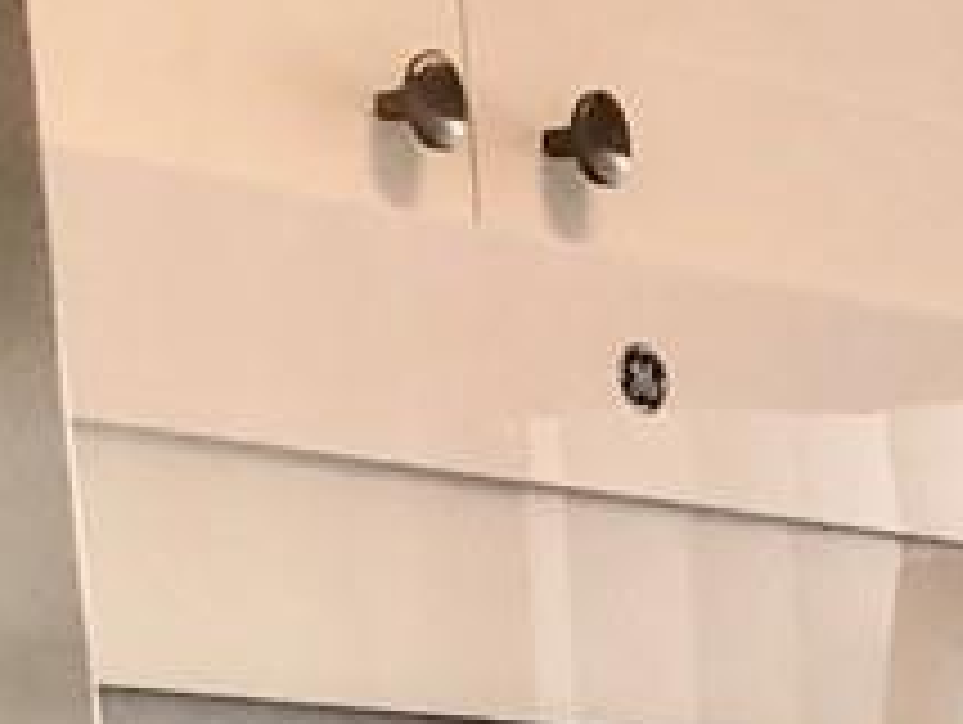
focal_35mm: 209
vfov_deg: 6.6
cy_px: 1956
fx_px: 5821
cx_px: 2984
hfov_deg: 8.0
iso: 25
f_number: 1.8
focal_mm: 3.99
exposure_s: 1/30
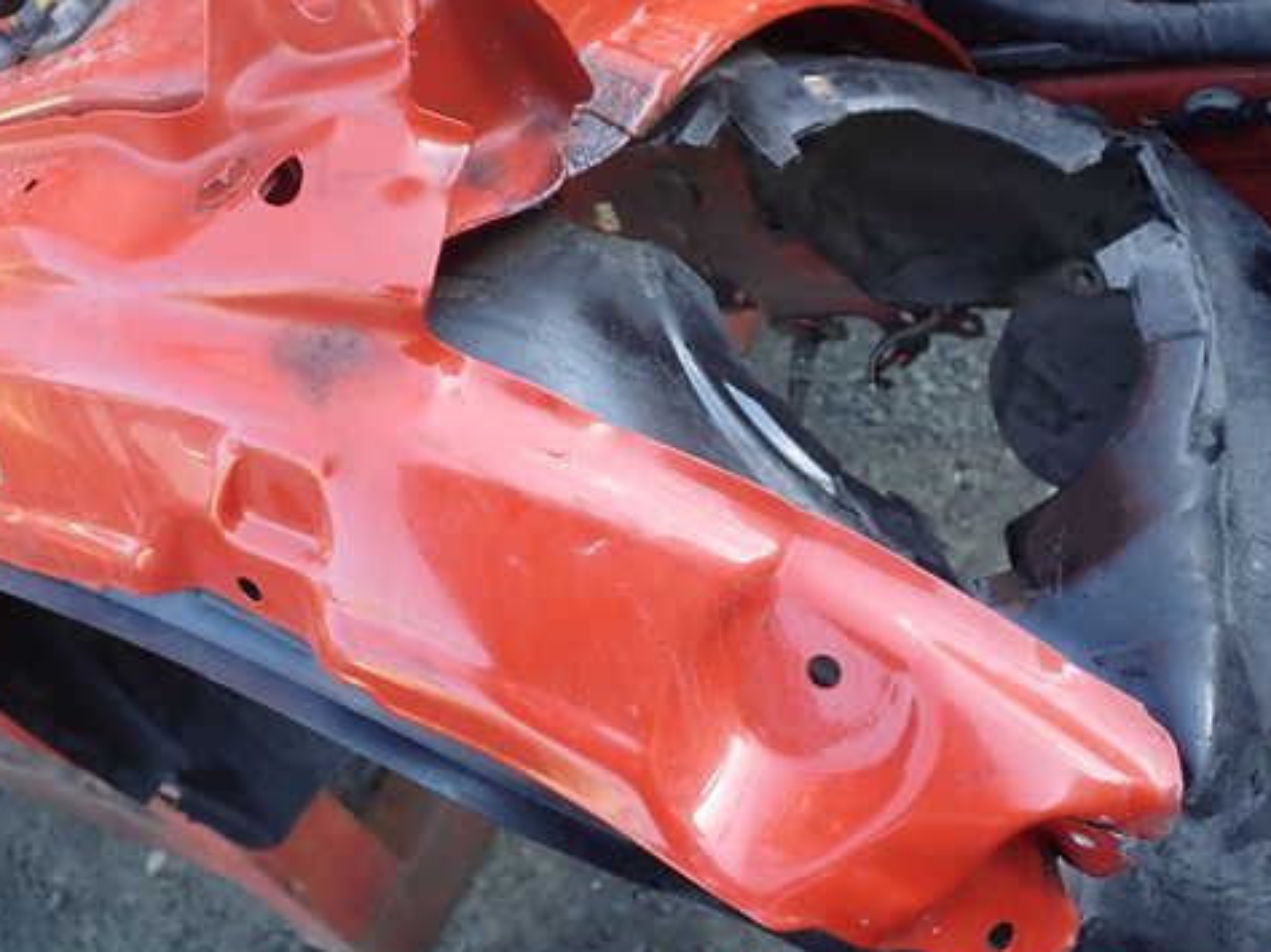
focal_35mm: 38
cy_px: 429
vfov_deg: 37.7
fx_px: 1395
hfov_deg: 48.7
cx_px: 515
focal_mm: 5.4
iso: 100
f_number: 2.3
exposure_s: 1/80
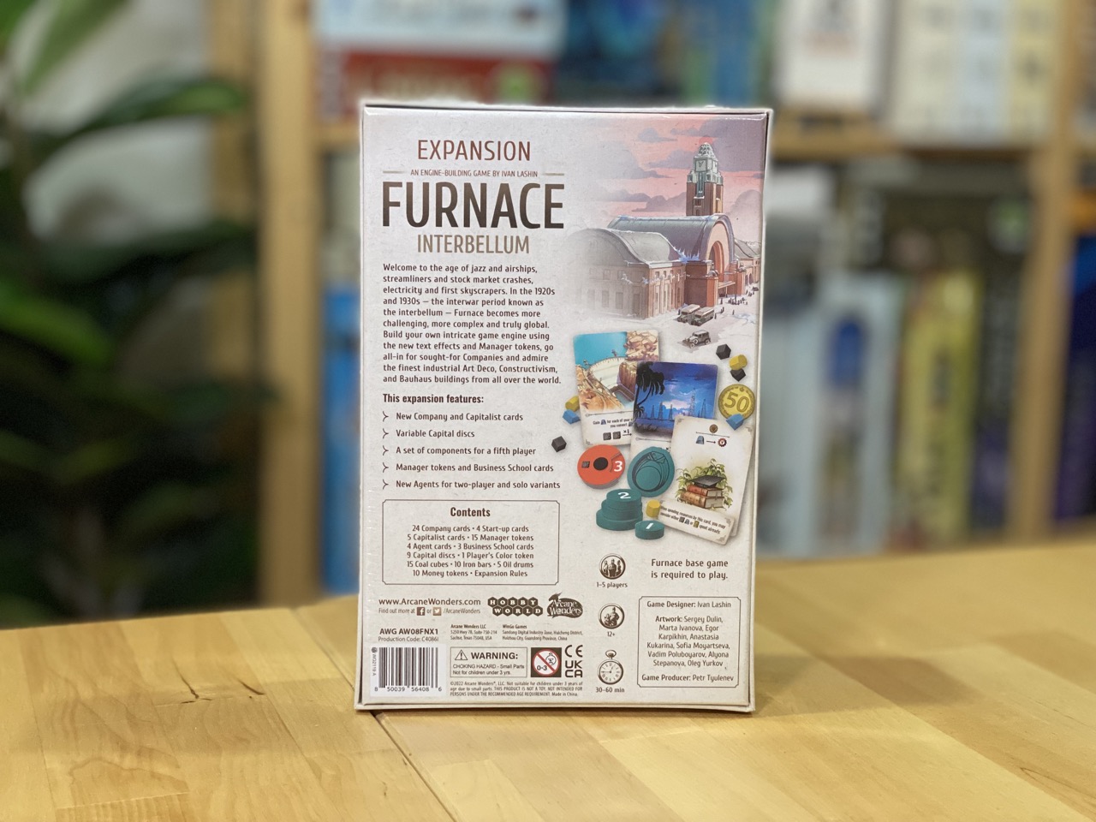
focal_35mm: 52
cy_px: 411
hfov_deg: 36.8
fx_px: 1646
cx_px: 548
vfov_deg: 28.0
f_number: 2
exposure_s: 1/100
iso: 250
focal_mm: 6
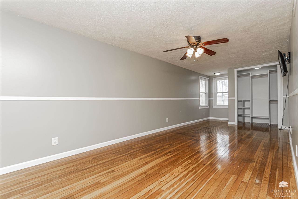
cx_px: 149
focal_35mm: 15
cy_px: 100
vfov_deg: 77.3
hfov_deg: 100.4
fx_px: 124
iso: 1100
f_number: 10
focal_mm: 10
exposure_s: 1/60
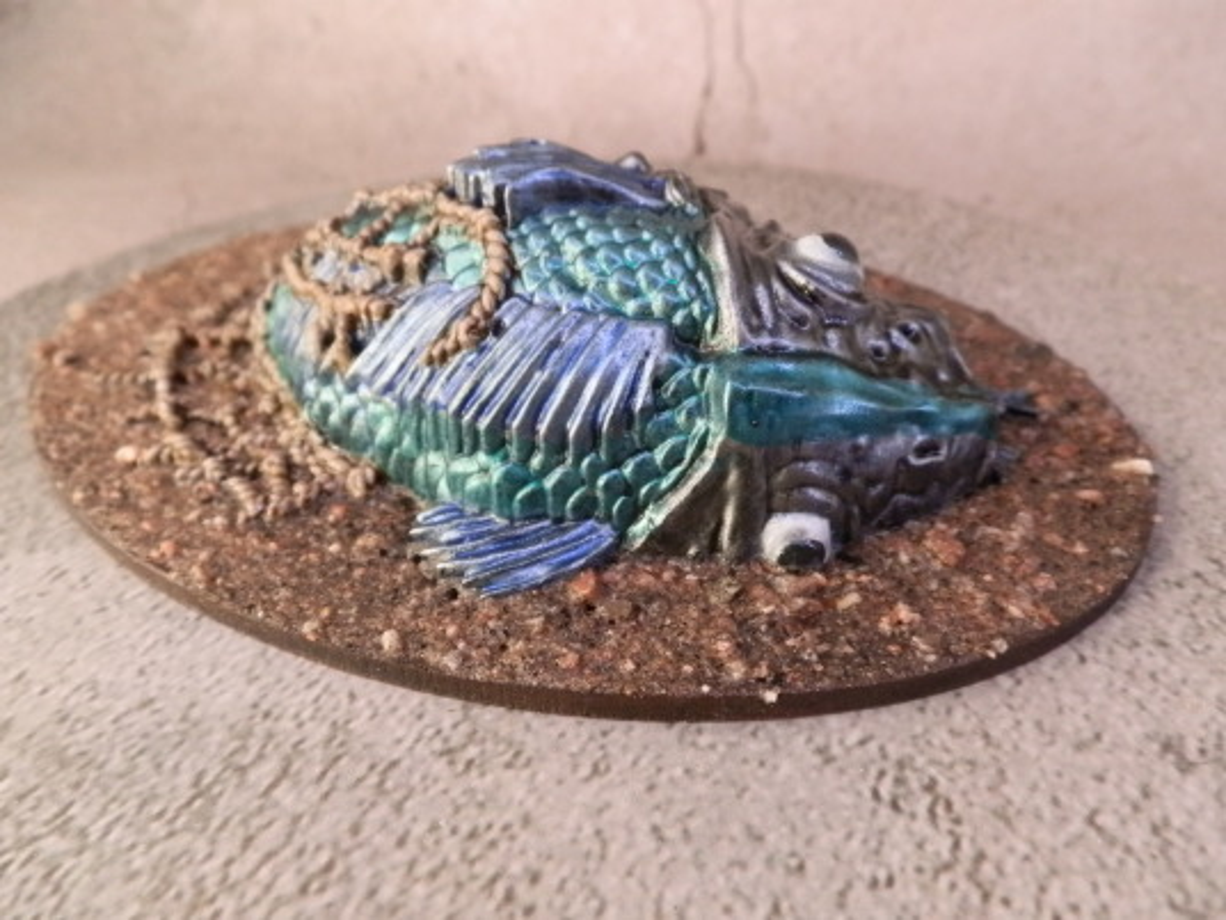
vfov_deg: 49.7
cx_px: 613
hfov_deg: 63.4
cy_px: 460
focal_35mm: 28
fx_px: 992
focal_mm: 5
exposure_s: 1/80
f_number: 3.1
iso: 400
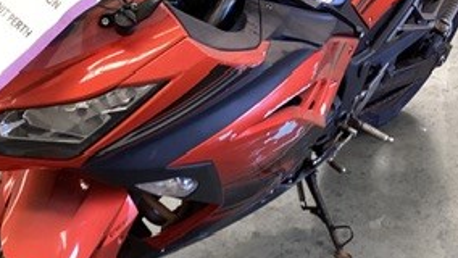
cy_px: 142
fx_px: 923
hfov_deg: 27.9
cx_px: 235
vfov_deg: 15.9
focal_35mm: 76
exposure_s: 1/60
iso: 125
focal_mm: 3.3
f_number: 2.4
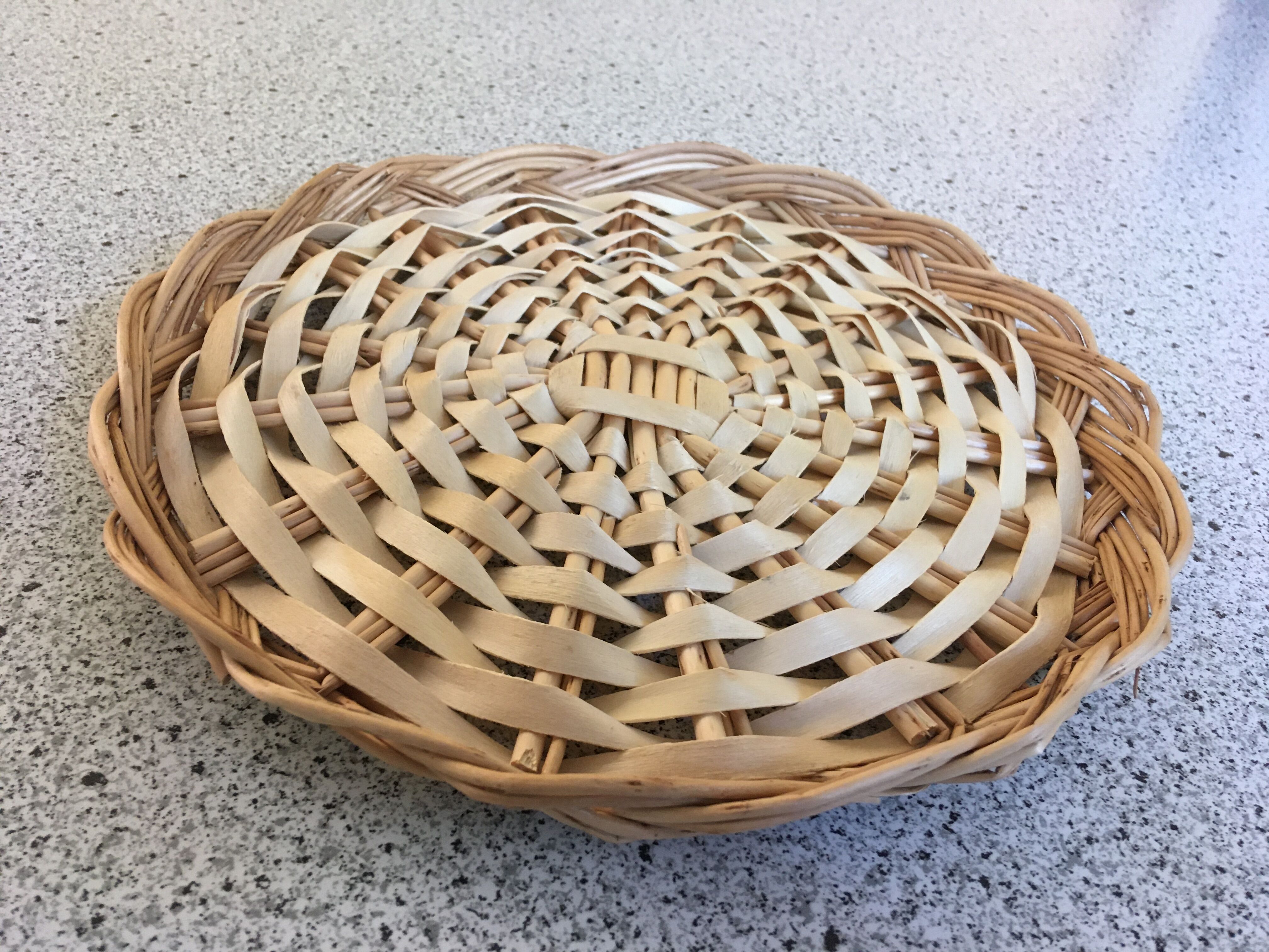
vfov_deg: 48.2
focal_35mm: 29
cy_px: 476
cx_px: 634
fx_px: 1063
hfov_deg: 61.7
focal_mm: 4.15
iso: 160
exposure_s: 1/33
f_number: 2.2
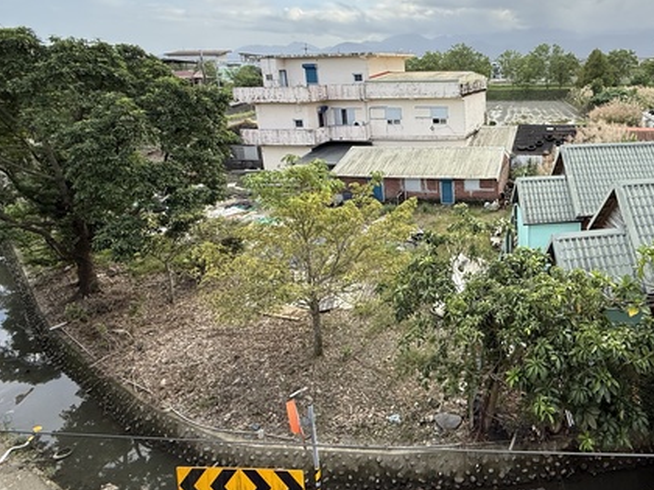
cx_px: 501
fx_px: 453
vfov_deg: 55.8
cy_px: 168
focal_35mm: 24
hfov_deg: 66.5
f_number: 2.2
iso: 64
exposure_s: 1/411
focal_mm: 2.22
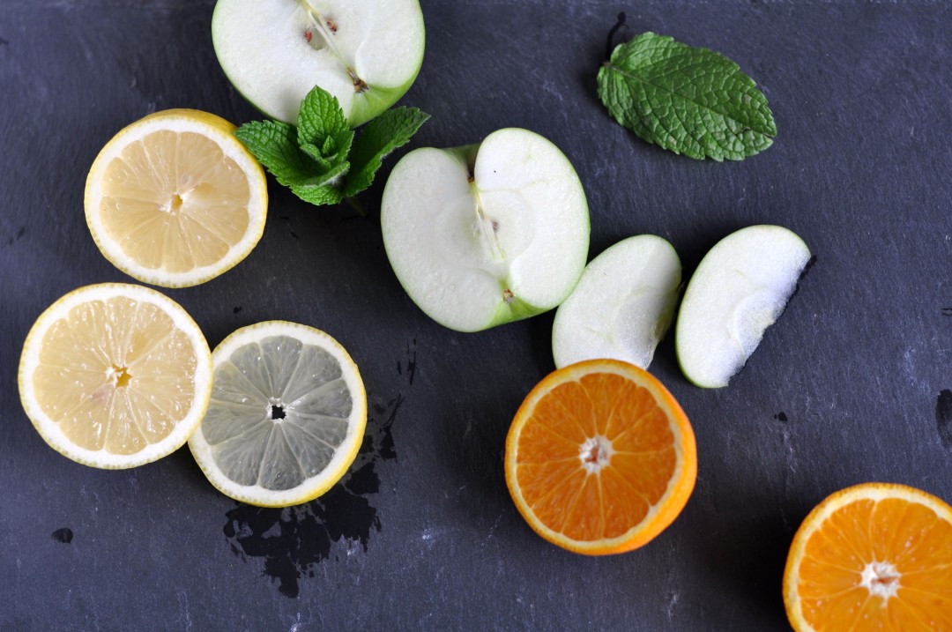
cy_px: 316
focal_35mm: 75
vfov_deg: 18.1
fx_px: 1981
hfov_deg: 27.0
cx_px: 476
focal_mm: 50
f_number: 3.2
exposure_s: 1/40
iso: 200
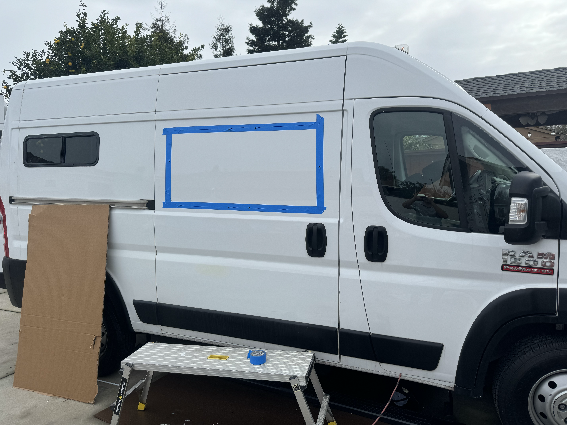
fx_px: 393
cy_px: 212
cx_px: 284
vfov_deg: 56.8
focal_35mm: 24
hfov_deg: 71.6
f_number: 1.78
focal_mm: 6.86
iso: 80
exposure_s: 1/4049
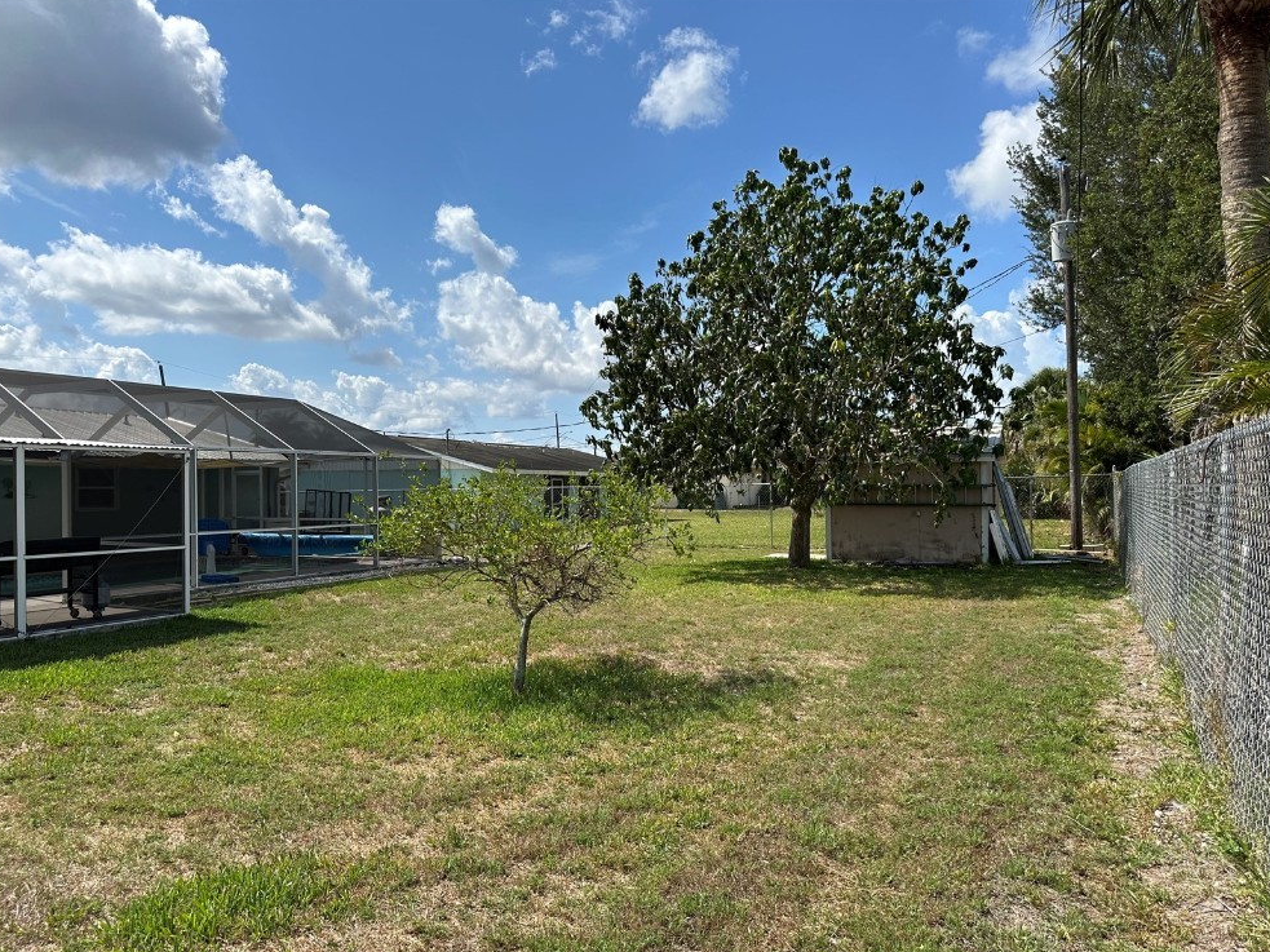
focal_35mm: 25
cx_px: 627
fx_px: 917
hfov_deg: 69.4
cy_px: 488
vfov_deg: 54.9
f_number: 1.78
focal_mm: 6.86
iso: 80
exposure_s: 1/5525
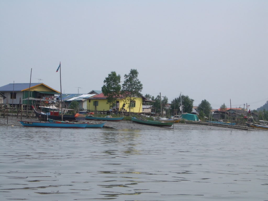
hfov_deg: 22.3
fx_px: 681
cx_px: 134
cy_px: 100
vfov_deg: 16.8
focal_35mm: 88
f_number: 7
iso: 50
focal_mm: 14.6
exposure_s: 1/250
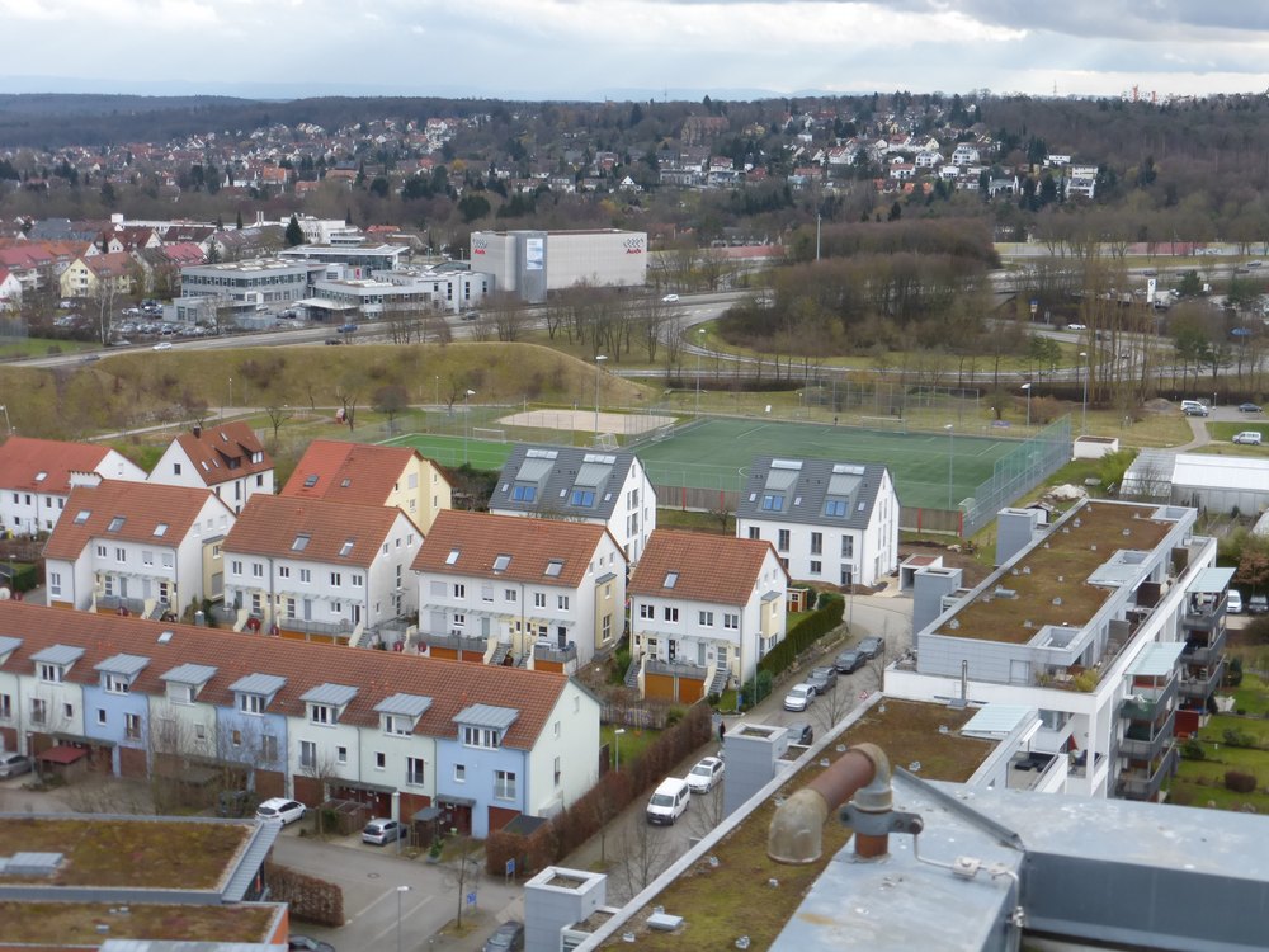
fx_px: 2126
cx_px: 634
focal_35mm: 58
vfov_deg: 25.2
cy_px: 476
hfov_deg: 33.2
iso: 100
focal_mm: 10.3
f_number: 4.7
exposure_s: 1/100
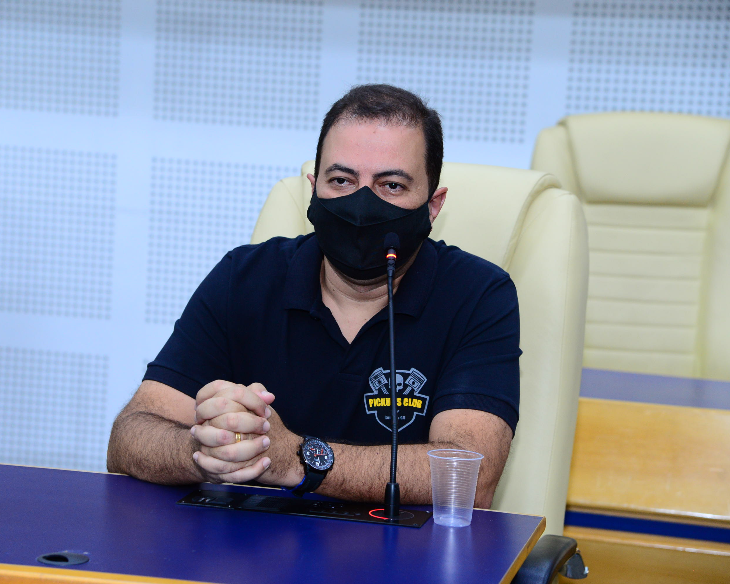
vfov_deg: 14.8
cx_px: 328
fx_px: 2247
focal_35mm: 104
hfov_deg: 18.4
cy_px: 291
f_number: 5
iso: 1600
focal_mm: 92
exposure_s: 1/60
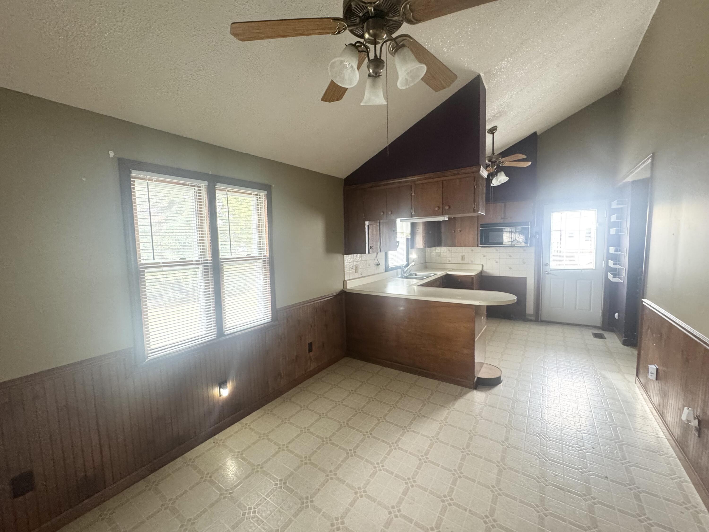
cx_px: 354
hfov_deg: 102.1
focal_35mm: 14
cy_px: 266
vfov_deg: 85.7
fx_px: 287
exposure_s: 1/60
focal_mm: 2.22
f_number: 2.2
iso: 400
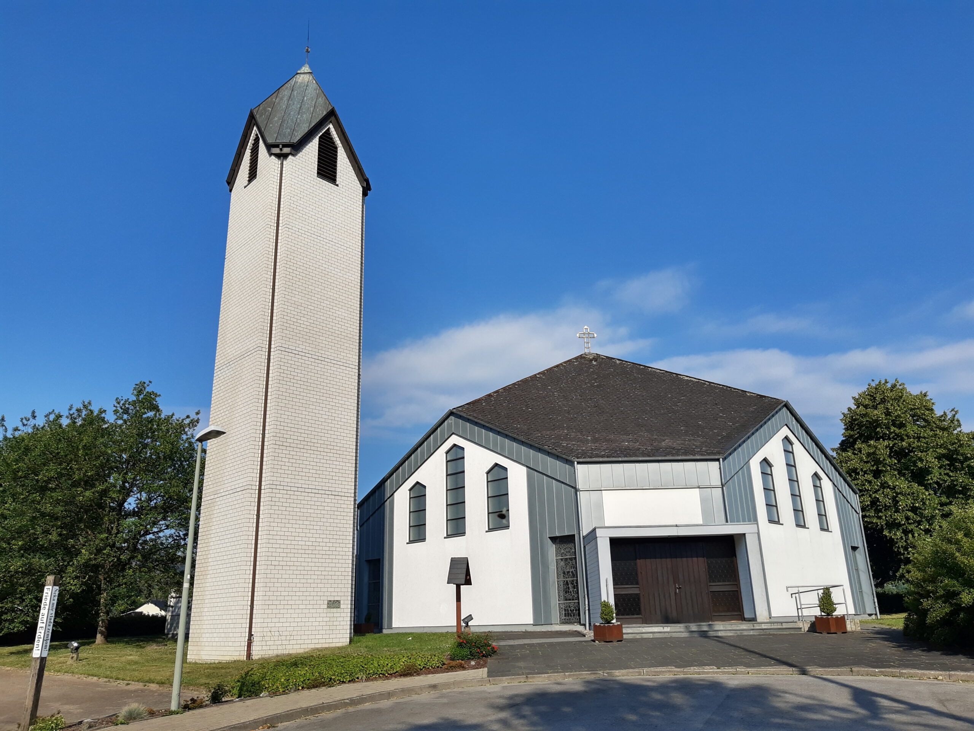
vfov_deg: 53.1
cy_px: 366
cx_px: 487
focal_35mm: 26
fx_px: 732
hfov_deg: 67.3
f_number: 1.7
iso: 50
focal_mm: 4.75
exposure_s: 1/8929
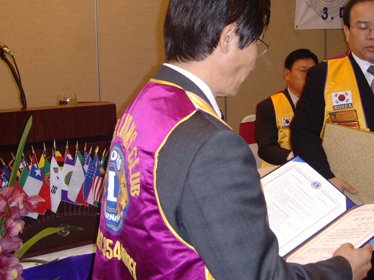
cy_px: 117
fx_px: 648
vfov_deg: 24.4
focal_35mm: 60
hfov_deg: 31.6
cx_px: 282
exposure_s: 1/45
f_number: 3.5
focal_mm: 6.6
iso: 200
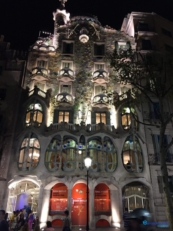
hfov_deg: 48.2
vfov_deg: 61.7
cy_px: 116
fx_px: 193
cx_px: 86
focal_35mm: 29
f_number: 2.2
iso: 200
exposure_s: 1/30
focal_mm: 4.15
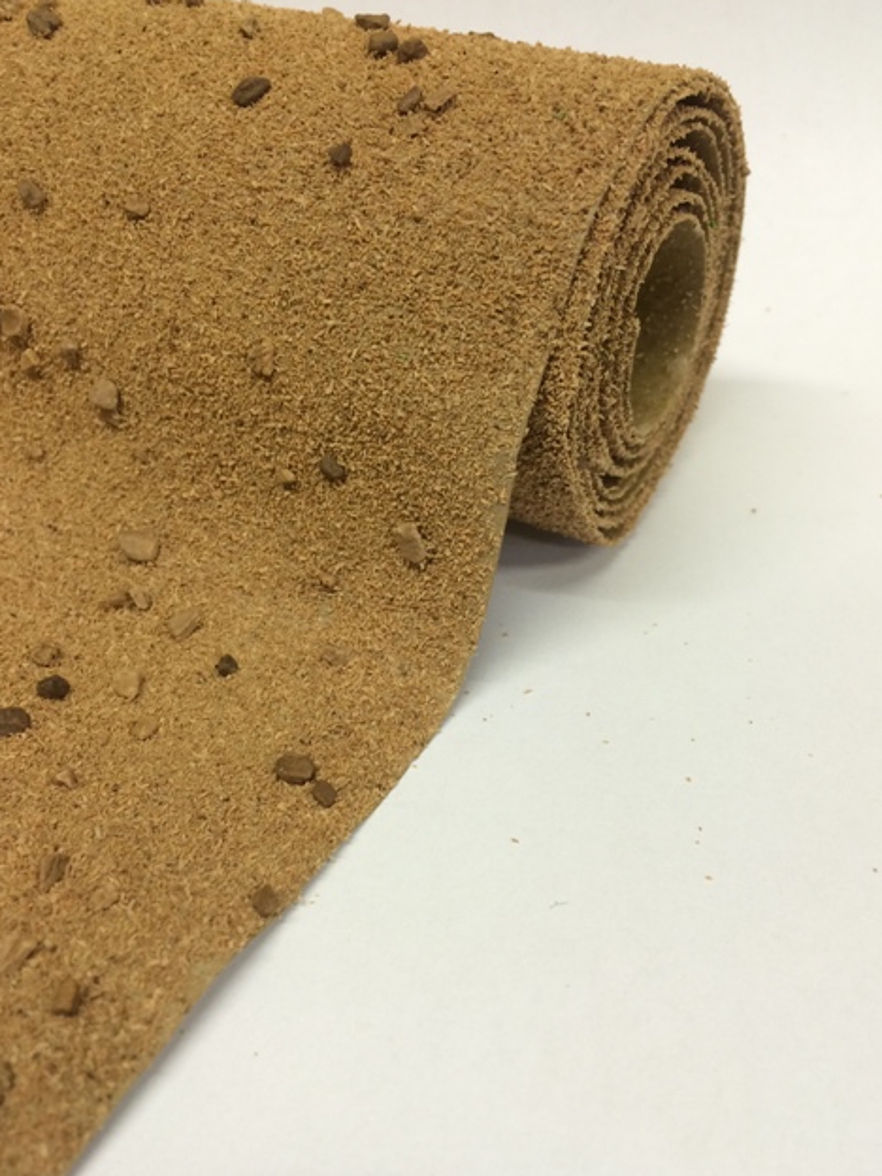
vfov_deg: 58.4
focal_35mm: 31
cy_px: 591
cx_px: 422
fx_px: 1053
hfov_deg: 45.4
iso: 100
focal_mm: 4.15
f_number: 2.2
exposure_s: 1/33
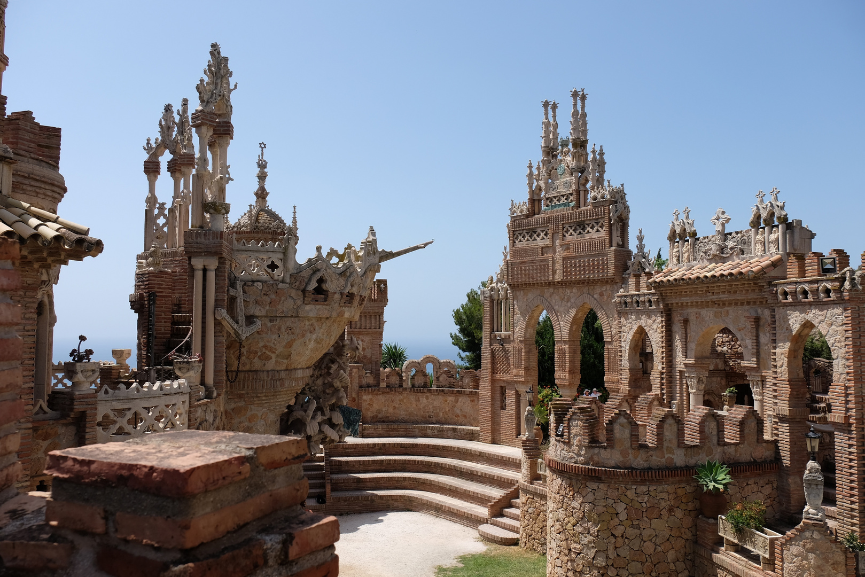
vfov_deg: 47.9
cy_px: 288
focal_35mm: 27
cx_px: 432
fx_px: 649
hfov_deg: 67.4
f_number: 8
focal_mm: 18
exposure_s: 1/400
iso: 200
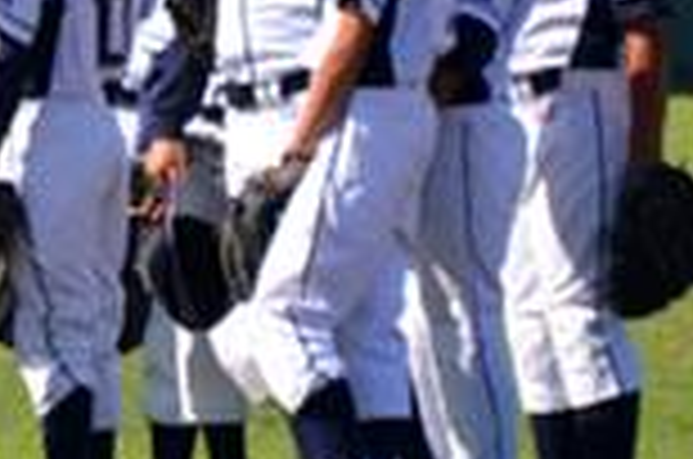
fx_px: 25377
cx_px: -1030
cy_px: -194
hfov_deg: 1.6
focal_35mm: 1321
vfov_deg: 1.0
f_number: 5.6
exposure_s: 1/1600
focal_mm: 170
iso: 400
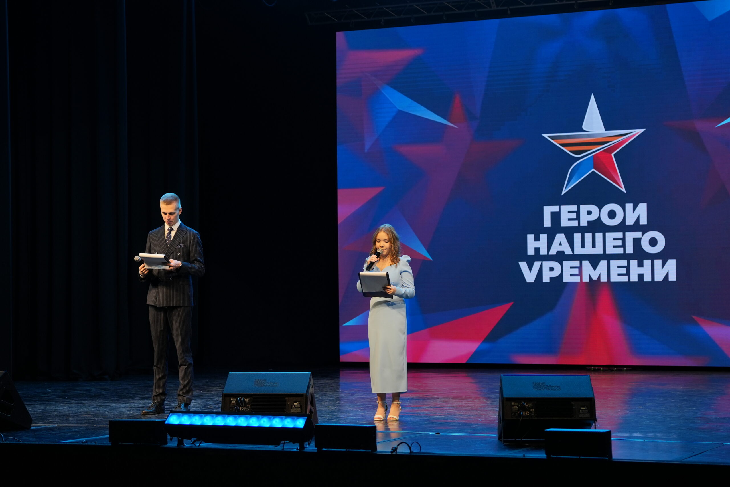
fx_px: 1602
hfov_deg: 25.7
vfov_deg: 17.3
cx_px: 365
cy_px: 244
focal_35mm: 79
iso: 250
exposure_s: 1/160
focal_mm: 53
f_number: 2.8
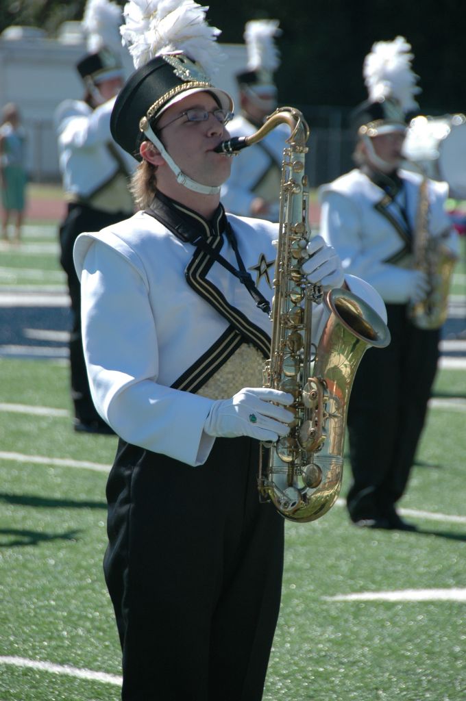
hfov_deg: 4.6
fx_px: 5840
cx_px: 233
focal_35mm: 300
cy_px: 350
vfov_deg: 6.9
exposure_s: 1/500
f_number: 5.6
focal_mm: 200
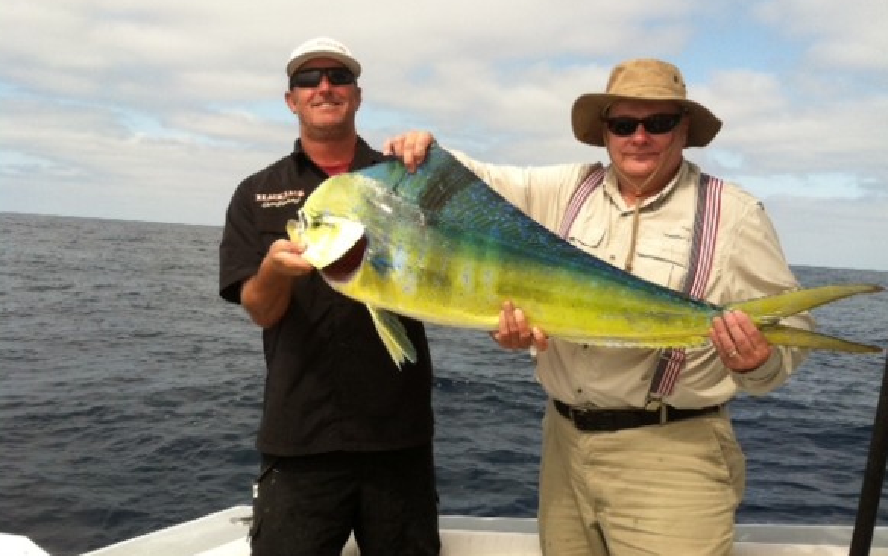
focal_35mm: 38
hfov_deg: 51.5
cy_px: 222
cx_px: 445
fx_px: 920
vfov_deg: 33.5
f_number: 2.8
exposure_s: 1/1618
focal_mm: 3.85
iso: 80
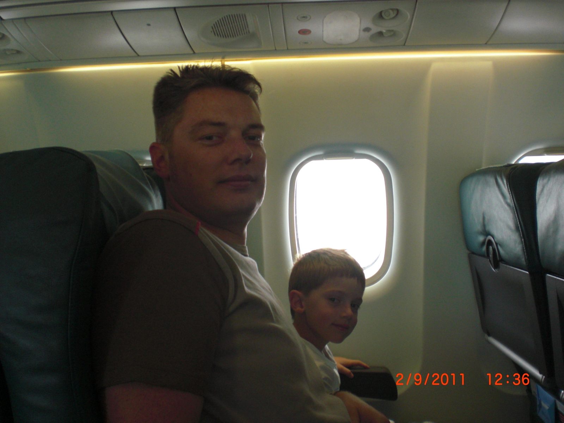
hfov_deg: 49.0
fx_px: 619
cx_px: 282
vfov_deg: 37.7
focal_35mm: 38
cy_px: 212
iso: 200
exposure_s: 1/100
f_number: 3.1
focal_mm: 6.3
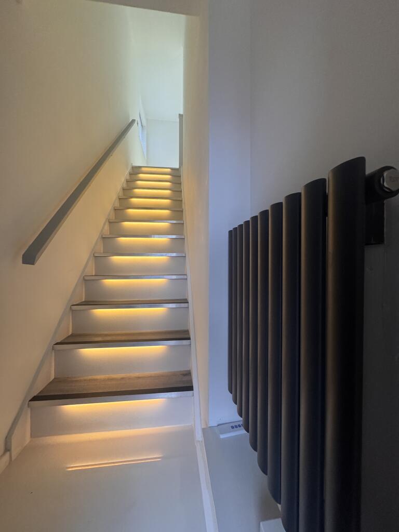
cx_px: 200
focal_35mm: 14
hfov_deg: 85.7
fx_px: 215
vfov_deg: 102.1
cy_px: 266
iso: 320
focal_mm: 2.22
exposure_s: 1/101
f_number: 2.2
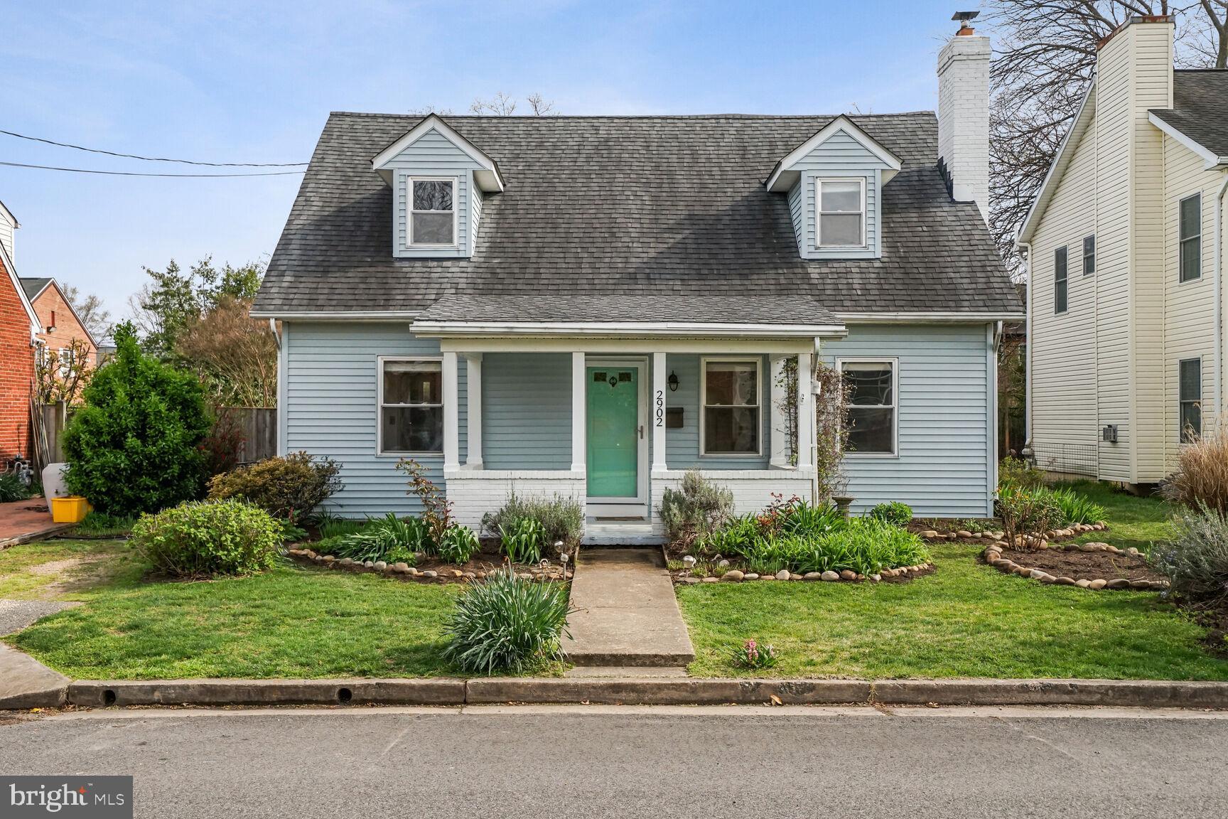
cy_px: 410
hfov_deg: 54.4
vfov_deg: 37.9
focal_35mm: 35
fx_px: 1194
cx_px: 614
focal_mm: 35
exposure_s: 1/1250
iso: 800
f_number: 9
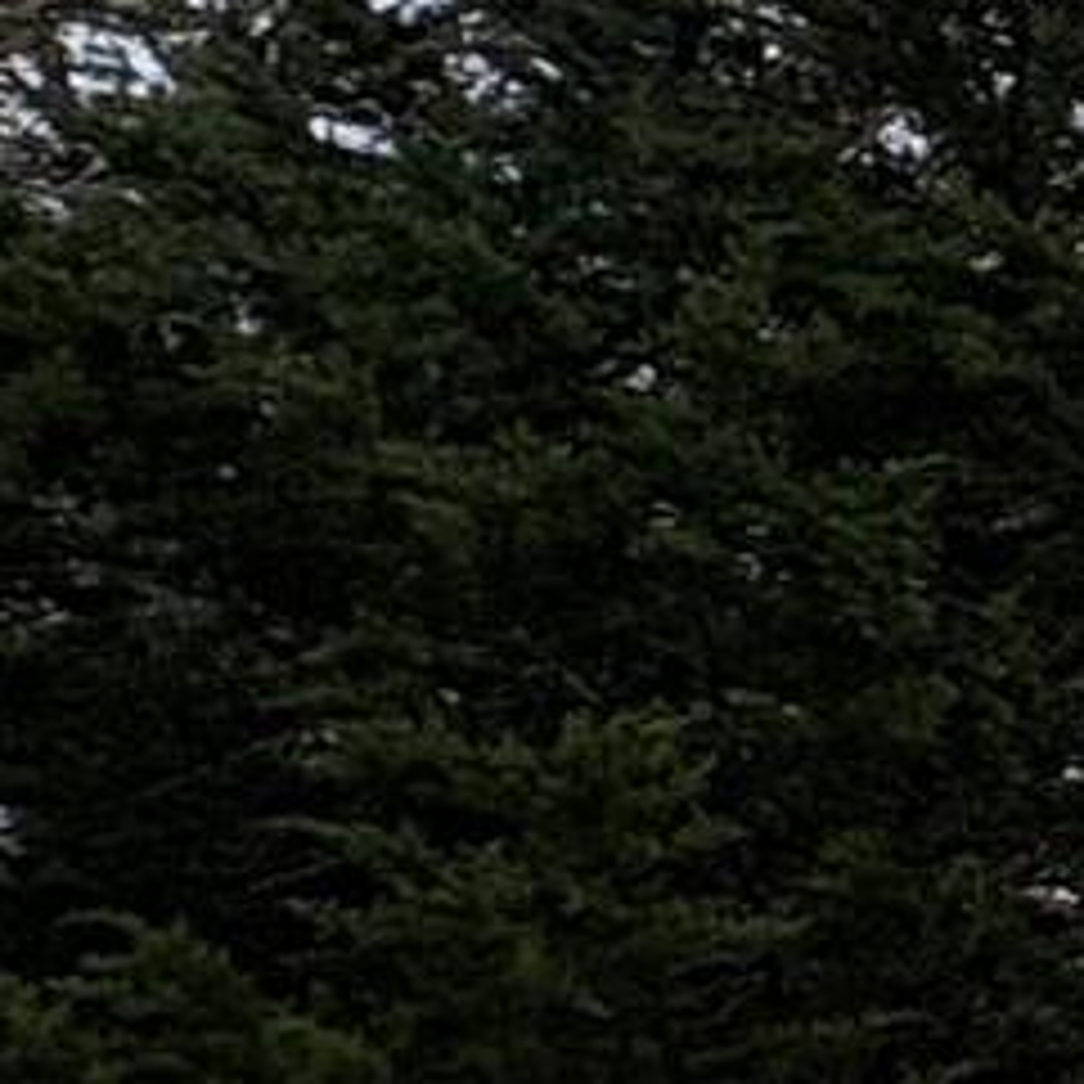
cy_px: 760
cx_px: 4417
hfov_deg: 8.0
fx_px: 3720
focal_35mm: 105
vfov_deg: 16.5
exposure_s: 1/512
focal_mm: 2.22
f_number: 2.2
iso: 40
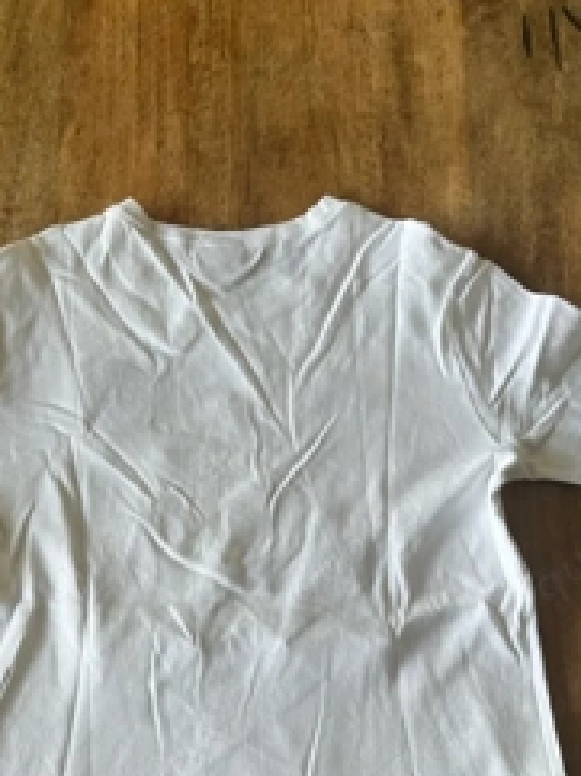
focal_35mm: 43
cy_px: 564
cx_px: 205
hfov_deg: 33.3
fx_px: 964
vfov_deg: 42.8
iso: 64
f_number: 1.5
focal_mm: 5.7
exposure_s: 1/121
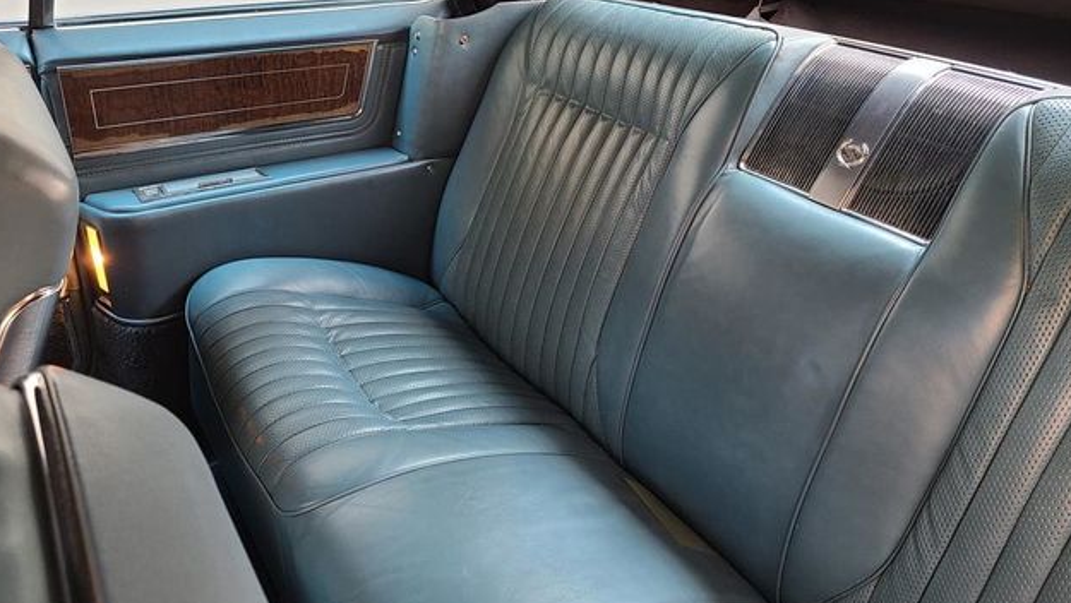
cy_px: 218
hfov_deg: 66.0
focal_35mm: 29
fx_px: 824
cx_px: 530
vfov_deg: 39.9
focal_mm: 5.4
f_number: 1.8
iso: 200
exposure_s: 1/59
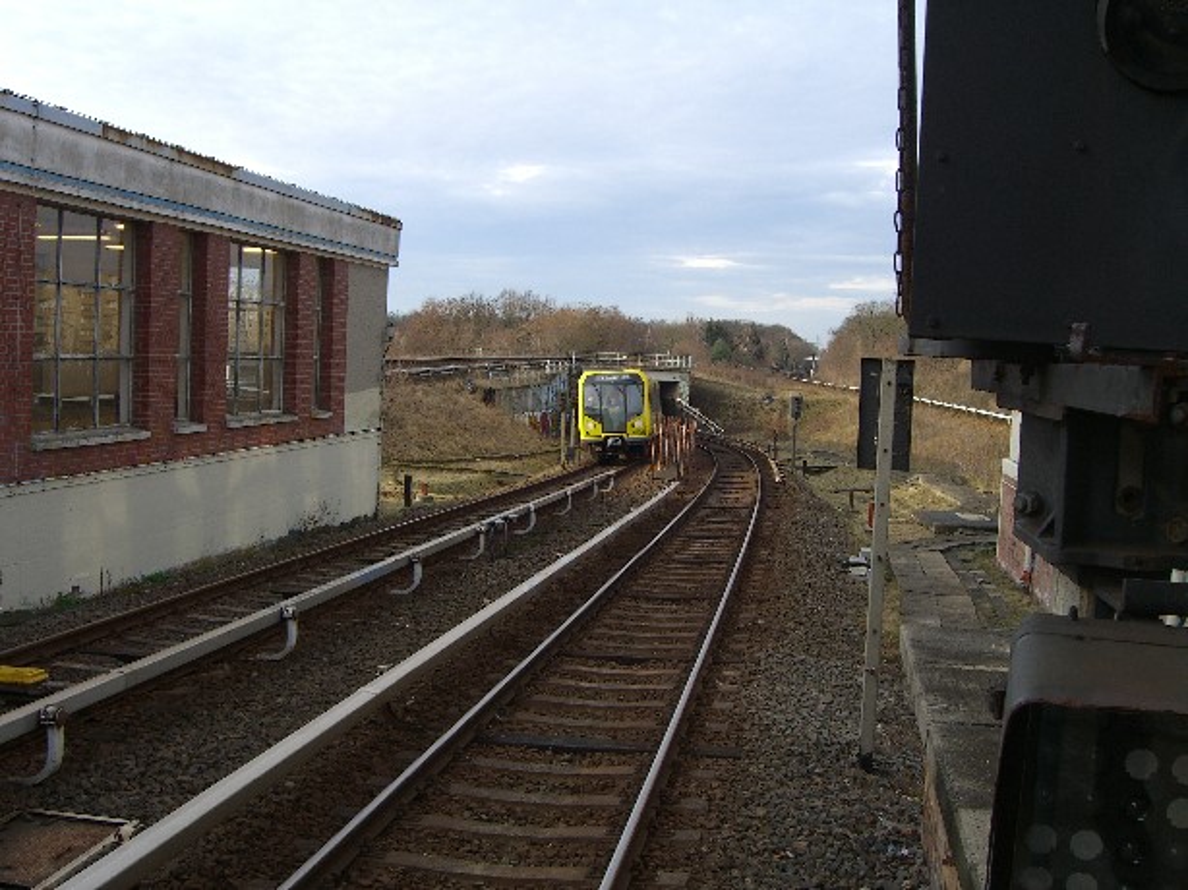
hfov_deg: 49.0
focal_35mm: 38
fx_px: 1304
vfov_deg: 37.7
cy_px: 445
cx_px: 594
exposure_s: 1/200
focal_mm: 7.9
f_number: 4
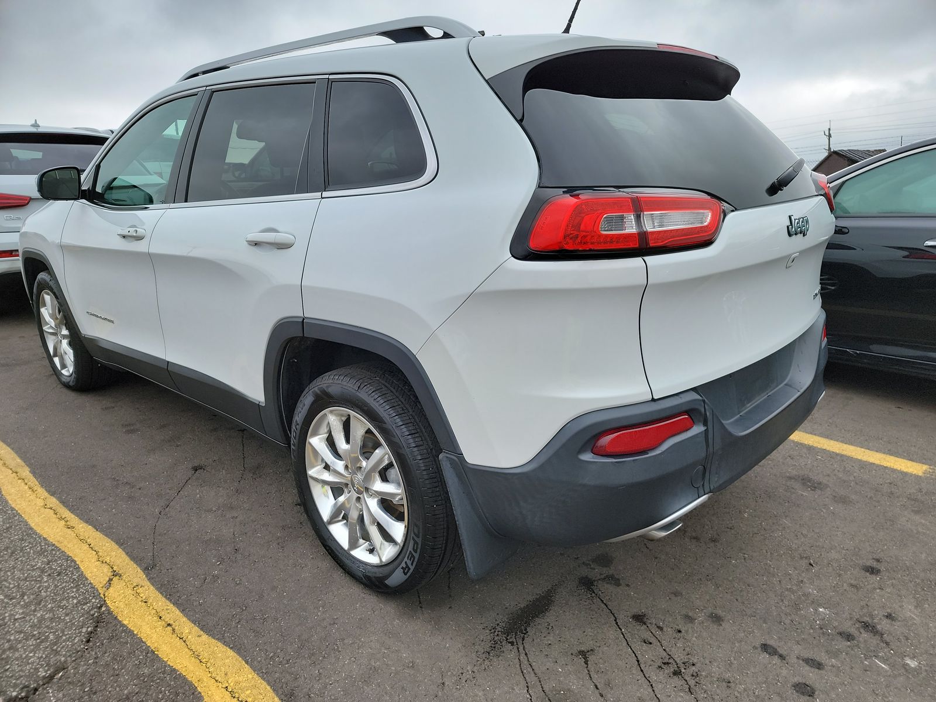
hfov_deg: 71.6
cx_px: 468
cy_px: 351
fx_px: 649
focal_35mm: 24
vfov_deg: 56.8
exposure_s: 1/140
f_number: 1.8
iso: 50
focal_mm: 6.7
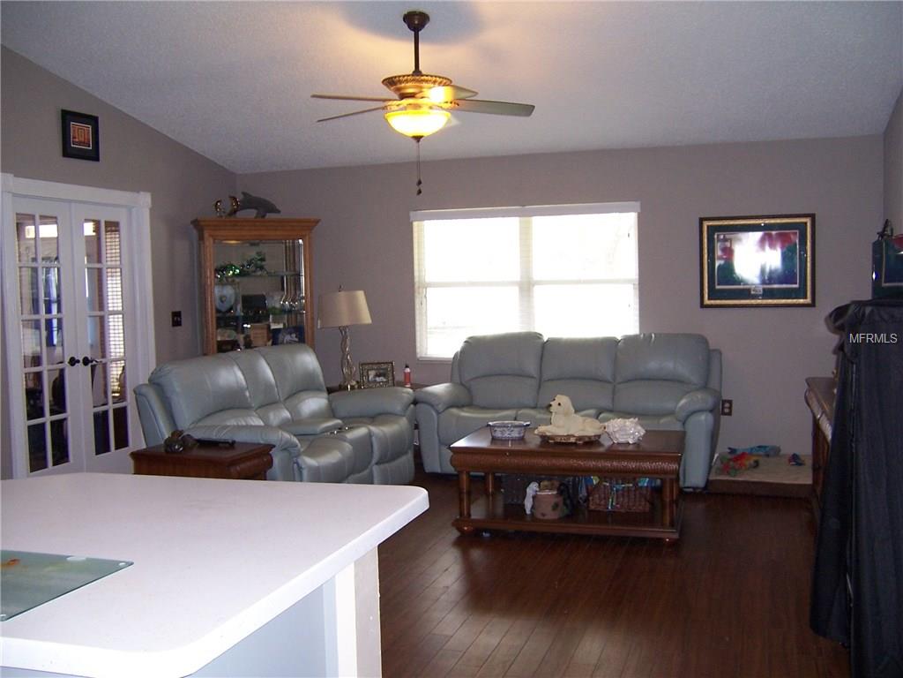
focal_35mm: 33
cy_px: 339
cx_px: 452
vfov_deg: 42.9
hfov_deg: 55.4
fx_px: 861
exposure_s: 1/60
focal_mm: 5.5
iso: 140
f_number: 2.8
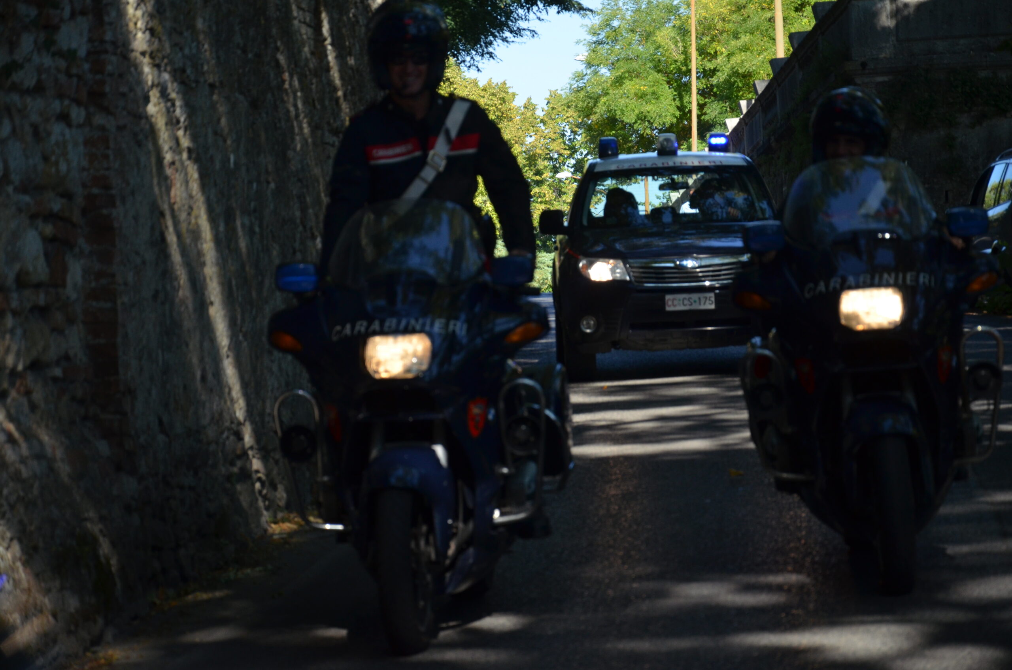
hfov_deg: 15.2
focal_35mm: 135
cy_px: 335
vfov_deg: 10.1
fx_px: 3787
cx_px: 506
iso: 560
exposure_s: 1/1000
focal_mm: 90
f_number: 5.6
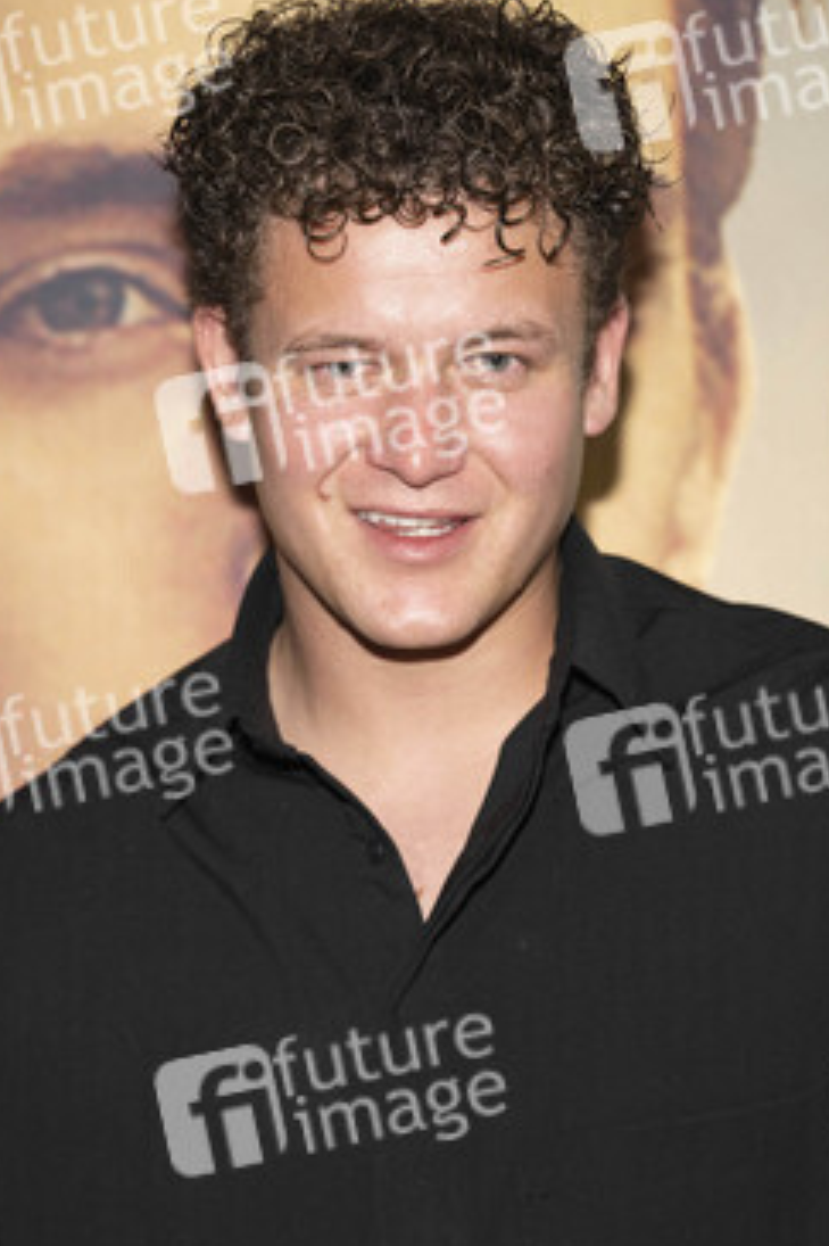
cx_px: 430
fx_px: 3976
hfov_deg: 11.9
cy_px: 584
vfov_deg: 17.8
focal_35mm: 115
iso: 800
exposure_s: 1/200
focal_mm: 105
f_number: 4.5
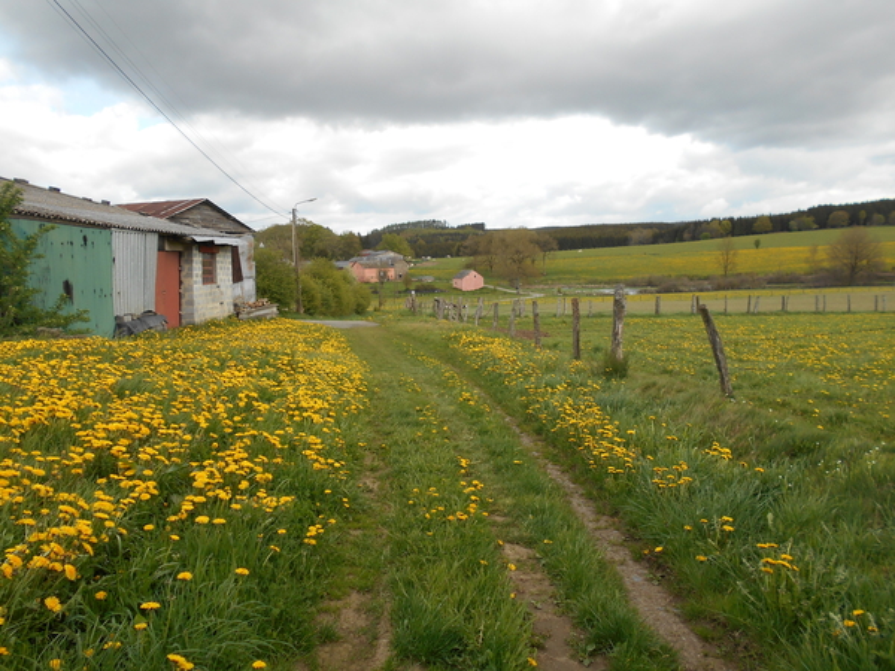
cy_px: 336
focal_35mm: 26
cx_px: 448
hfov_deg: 67.3
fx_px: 672
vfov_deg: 53.1
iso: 80
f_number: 3.2
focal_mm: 4.6
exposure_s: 1/400
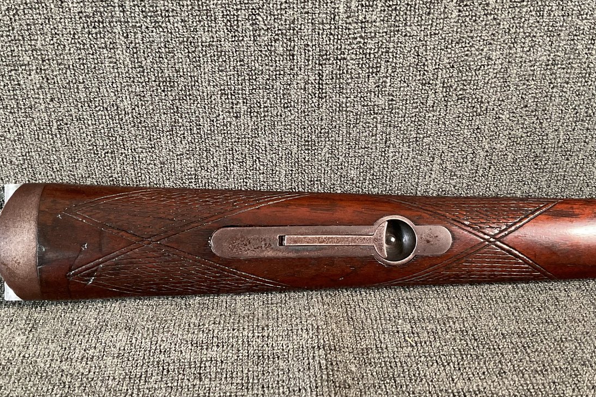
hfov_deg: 46.4
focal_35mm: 42
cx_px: 308
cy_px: 232
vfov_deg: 31.8
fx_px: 695
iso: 200
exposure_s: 1/40
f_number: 1.8
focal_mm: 3
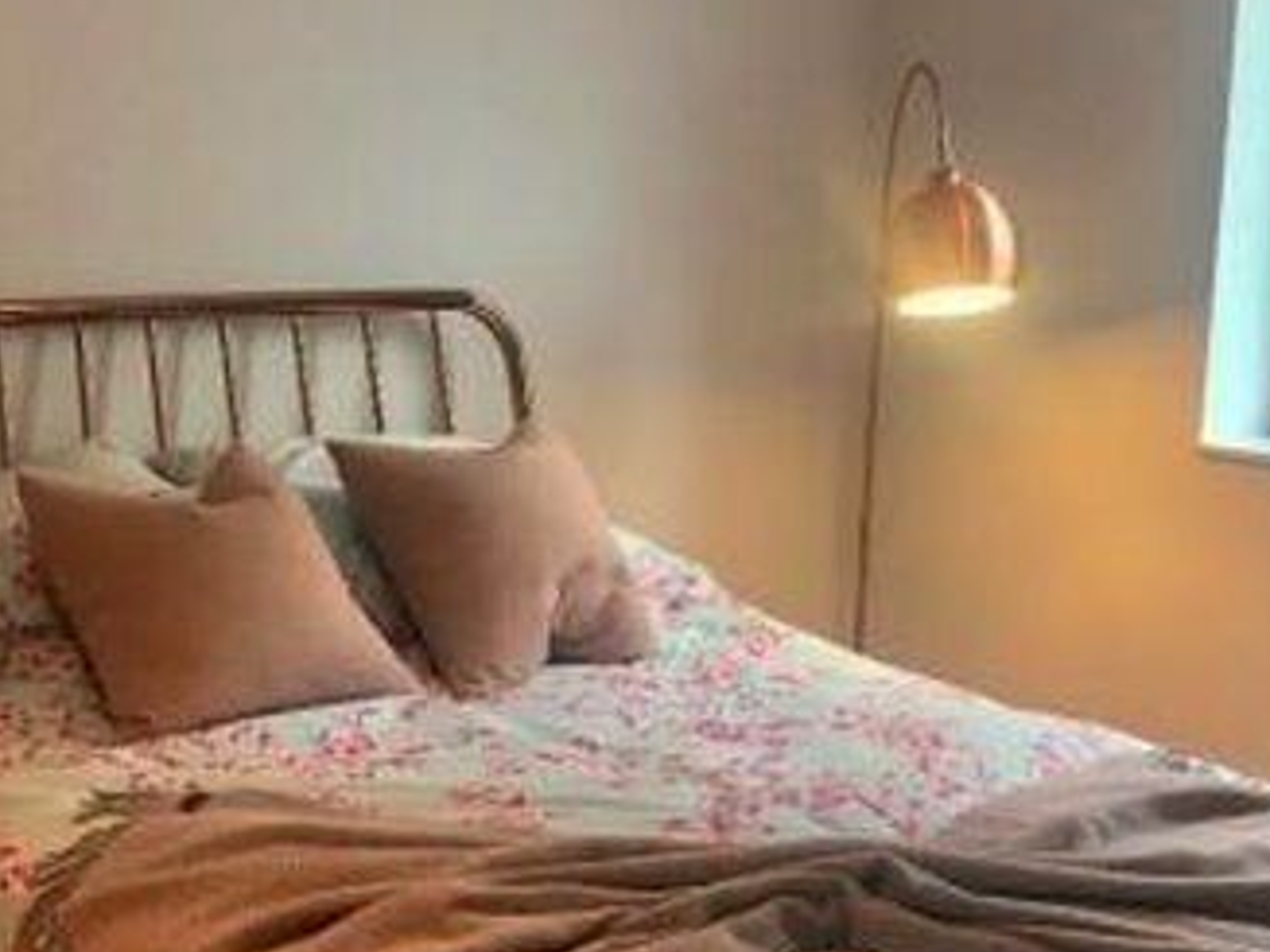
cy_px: 616
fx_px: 2200
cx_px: 761
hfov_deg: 32.1
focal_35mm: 60
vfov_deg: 24.3
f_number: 1.8
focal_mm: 3.99
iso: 25
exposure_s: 1/33
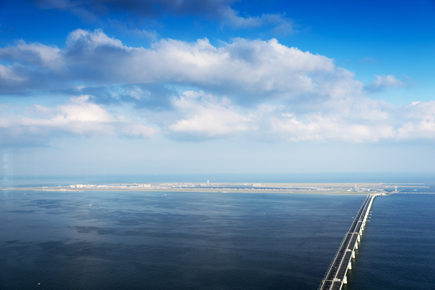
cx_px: 218
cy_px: 145
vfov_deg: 33.4
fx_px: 483
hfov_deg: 48.4
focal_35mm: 40
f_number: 6.3
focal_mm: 40
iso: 100
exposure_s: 1/160
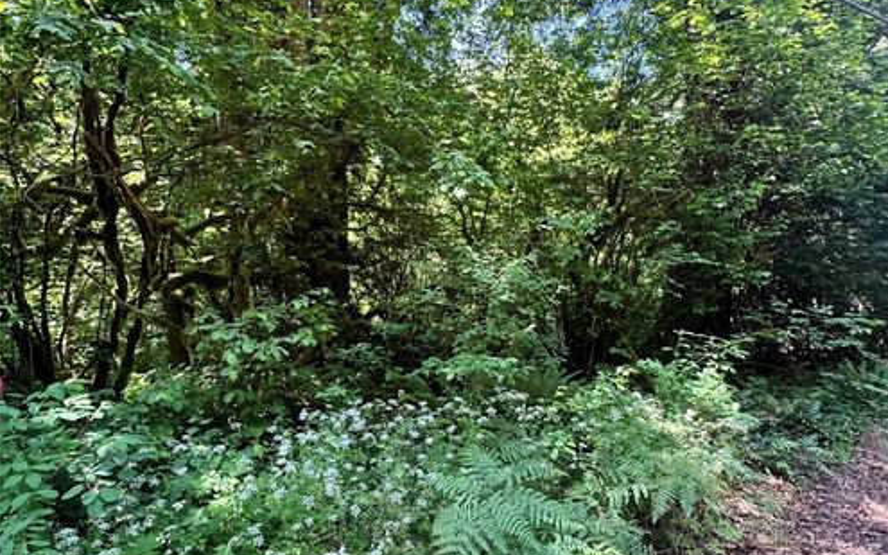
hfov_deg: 85.1
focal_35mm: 20
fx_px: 484
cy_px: 285
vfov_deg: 59.6
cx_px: 447
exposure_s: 1/99
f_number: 2.2
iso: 160
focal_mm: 2.22
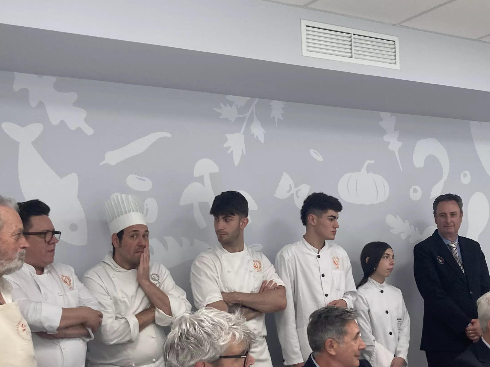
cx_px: 345
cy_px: 255
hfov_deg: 36.3
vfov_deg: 27.8
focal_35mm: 52
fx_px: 736
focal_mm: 3.99
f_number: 1.8
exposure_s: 1/50
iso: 50
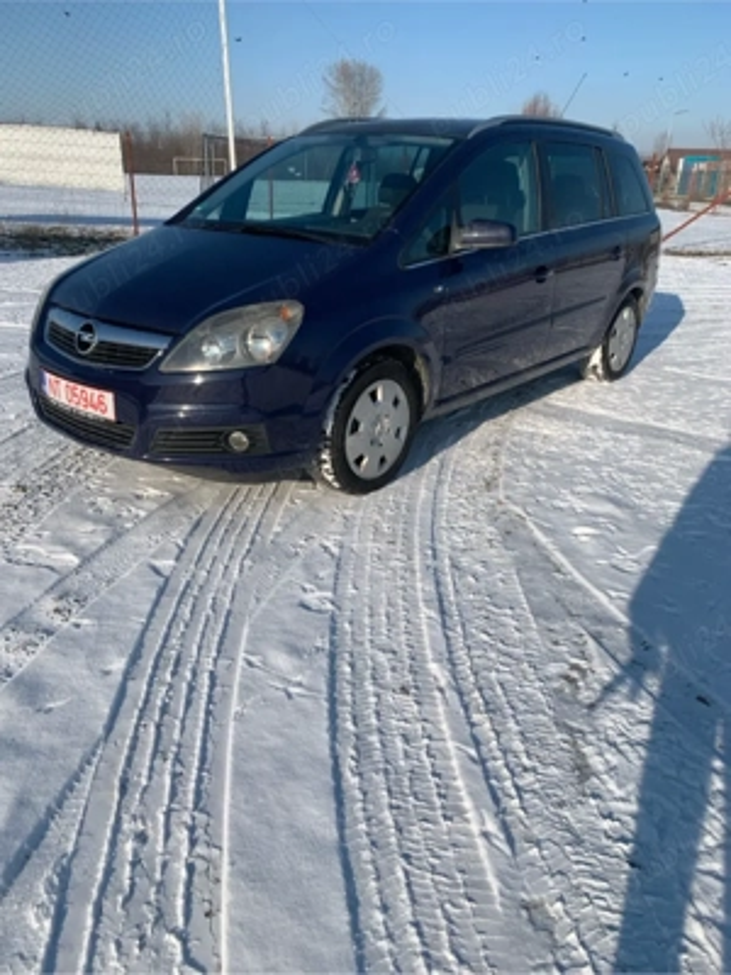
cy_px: 488
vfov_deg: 67.3
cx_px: 366
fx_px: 732
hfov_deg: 53.1
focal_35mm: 26
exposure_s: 1/3650
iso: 25
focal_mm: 4.25
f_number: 1.8
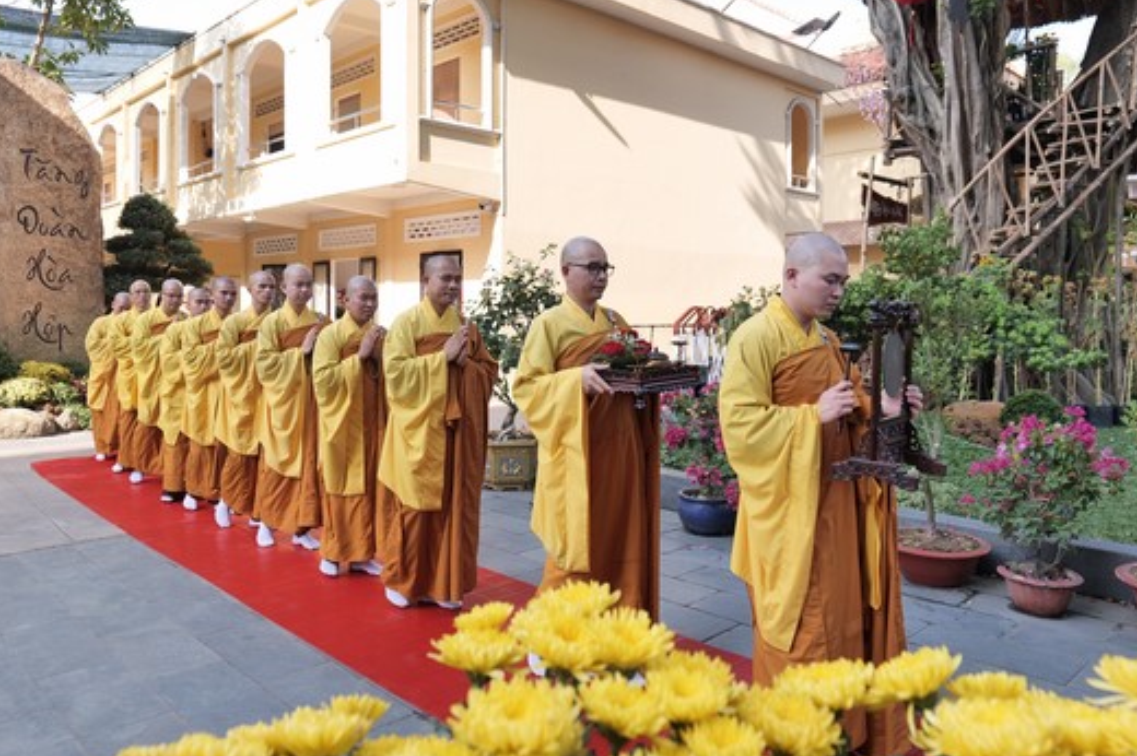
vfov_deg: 50.9
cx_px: 553
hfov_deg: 71.5
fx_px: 789
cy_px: 307
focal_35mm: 25
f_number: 4.5
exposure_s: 1/500
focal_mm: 20
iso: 400
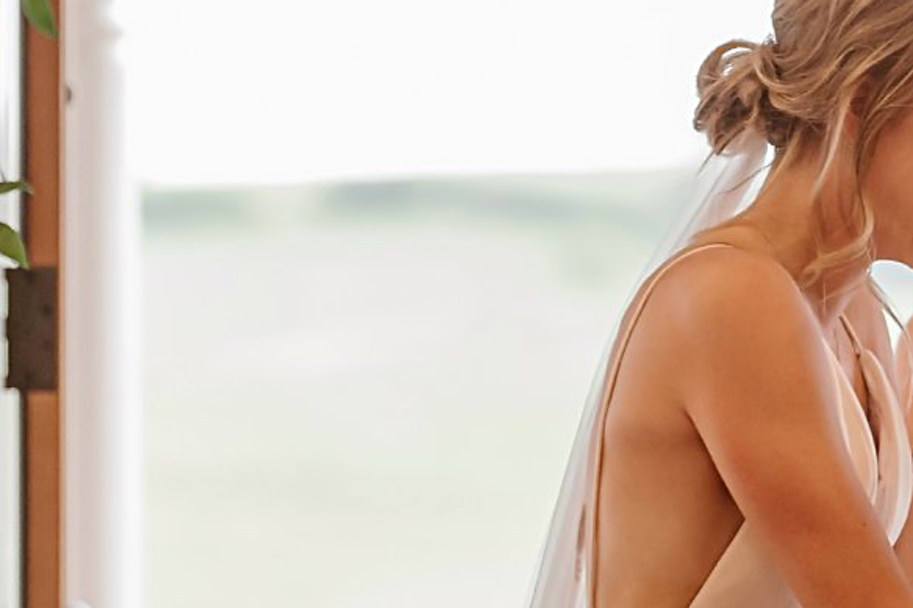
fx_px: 11561
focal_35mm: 456
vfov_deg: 3.0
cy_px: 298
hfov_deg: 4.5
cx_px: 985
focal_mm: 130
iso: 1250
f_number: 2.8
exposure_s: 1/160
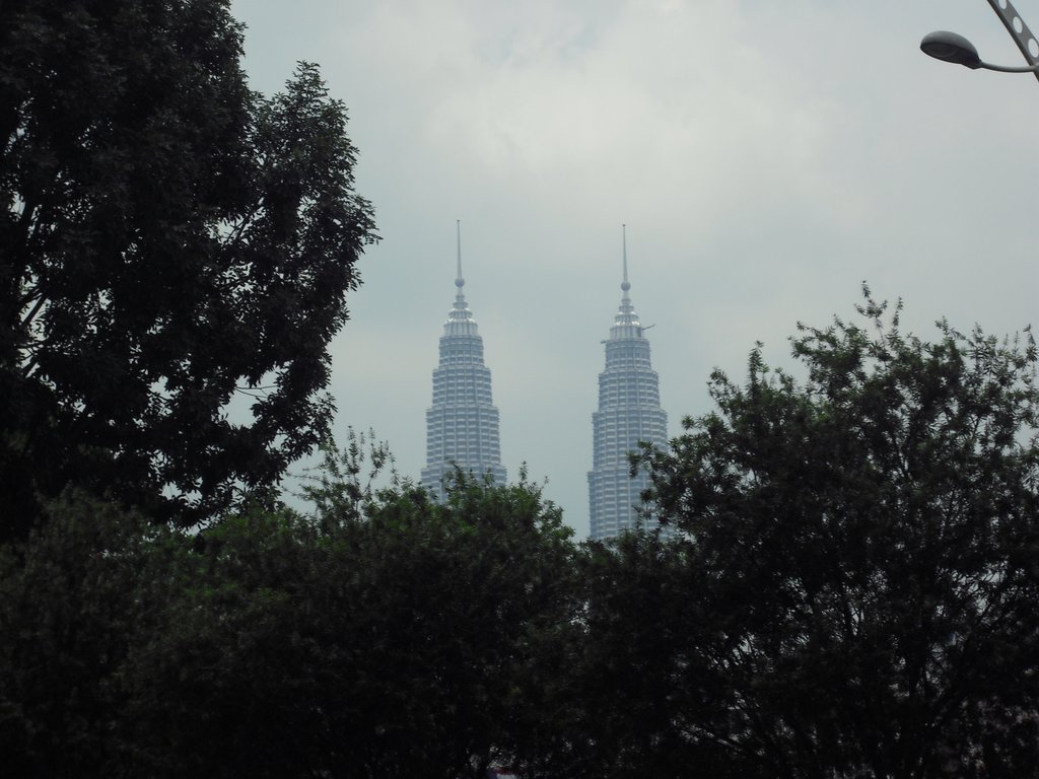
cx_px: 520
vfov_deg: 13.1
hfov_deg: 17.4
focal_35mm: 113
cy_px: 390
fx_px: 3392
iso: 100
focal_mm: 18.6
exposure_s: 1/160
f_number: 14.7
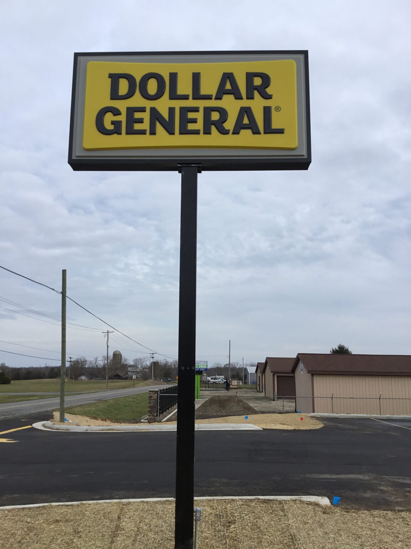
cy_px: 274
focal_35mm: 31
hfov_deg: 45.4
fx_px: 491
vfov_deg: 58.4
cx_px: 206
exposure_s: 1/783
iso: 25
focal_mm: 3.3
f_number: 2.4
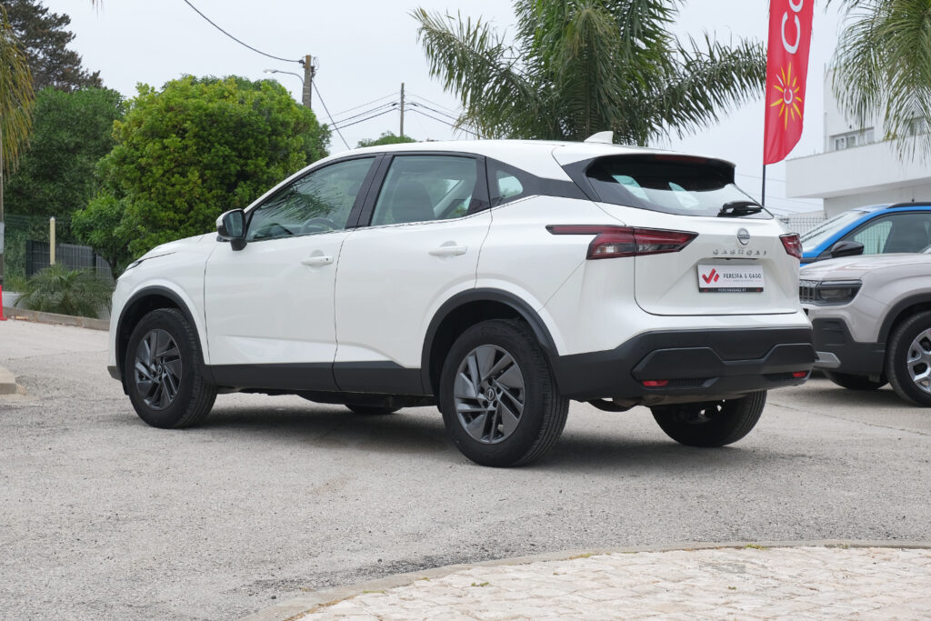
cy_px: 310
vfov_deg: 20.3
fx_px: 1733
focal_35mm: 67
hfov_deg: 30.1
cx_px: 466
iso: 200
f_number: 8
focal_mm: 44.5
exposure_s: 1/160
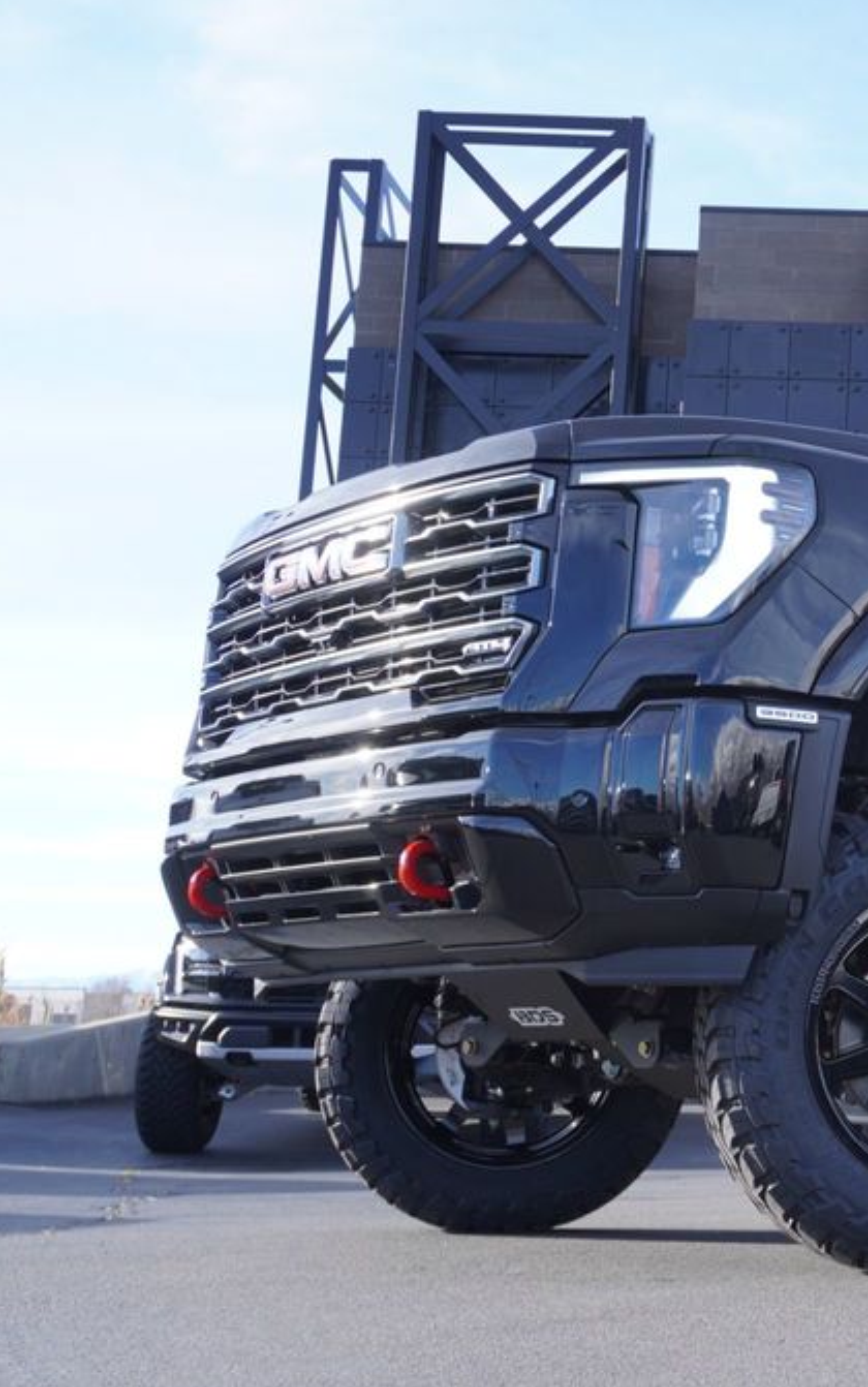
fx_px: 2117
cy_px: 690
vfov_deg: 36.3
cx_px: 1050
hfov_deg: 21.5
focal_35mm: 56
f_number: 6.3
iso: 100
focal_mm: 24
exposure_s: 1/100
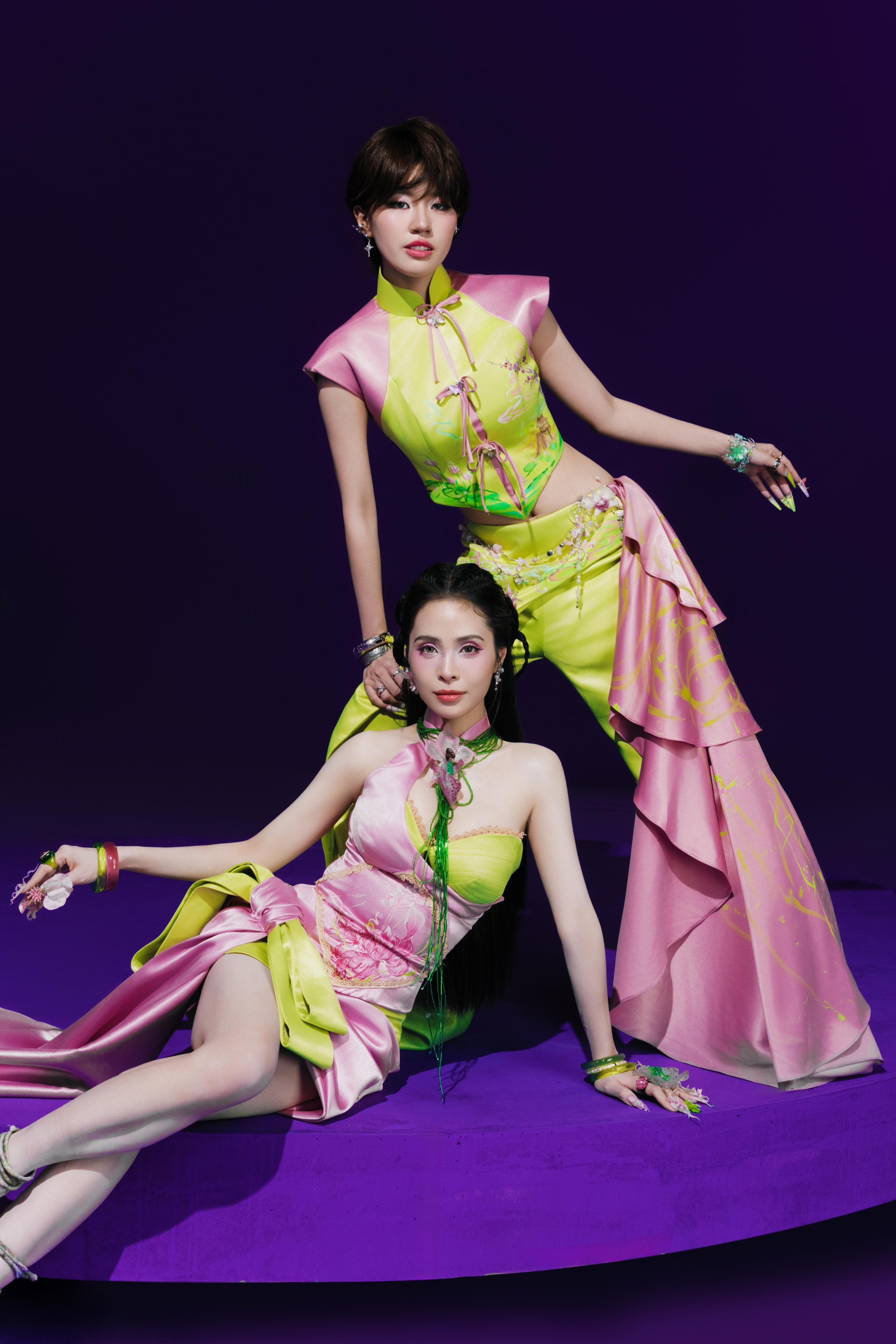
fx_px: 1643
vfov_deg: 44.5
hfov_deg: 30.5
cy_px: 672
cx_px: 448
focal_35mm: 44
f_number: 9
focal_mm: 44
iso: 500
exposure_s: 1/125
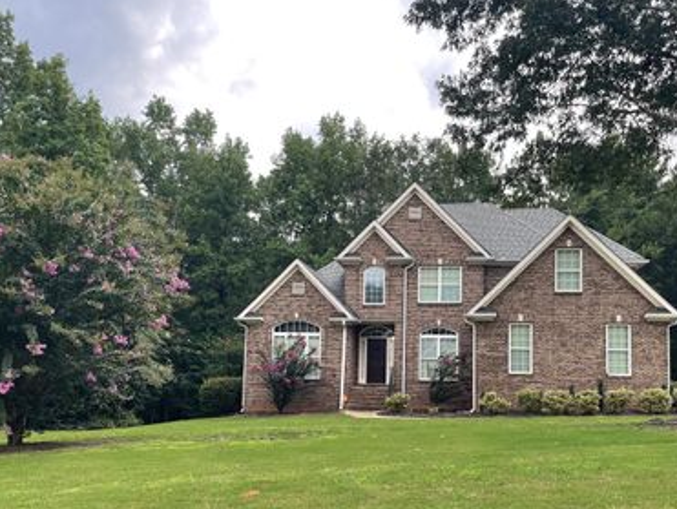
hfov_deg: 52.6
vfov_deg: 40.4
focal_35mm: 35
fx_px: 685
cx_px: 354
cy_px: 327
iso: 32
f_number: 1.6
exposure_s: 1/195
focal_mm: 4.2
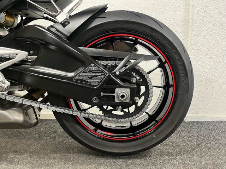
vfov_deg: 53.1
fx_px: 170
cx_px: 113
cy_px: 84
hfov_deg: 67.3
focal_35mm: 26
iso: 500
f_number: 1.6
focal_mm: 5.1
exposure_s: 1/50
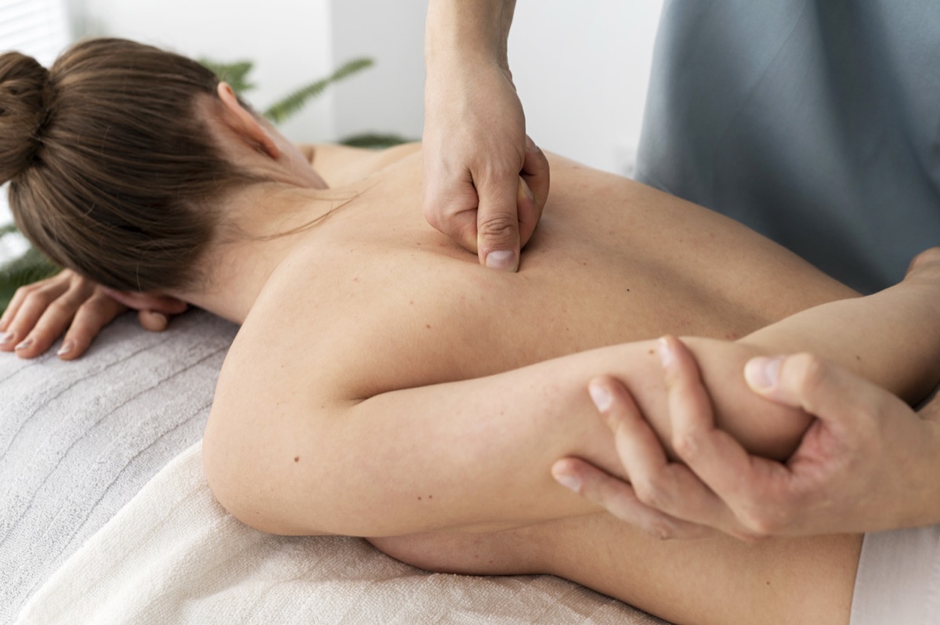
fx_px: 1304
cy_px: 312
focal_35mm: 50
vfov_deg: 26.9
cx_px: 470
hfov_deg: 39.6
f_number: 4.5
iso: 800
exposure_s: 1/200
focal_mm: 50
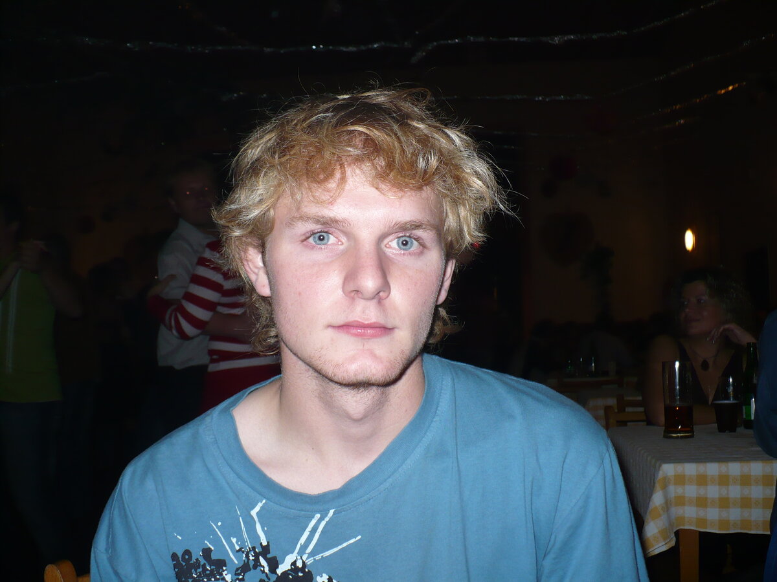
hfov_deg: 50.1
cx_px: 388
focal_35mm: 37
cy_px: 291
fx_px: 831
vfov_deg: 38.7
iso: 100
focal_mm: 6.1
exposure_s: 1/30
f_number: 2.8
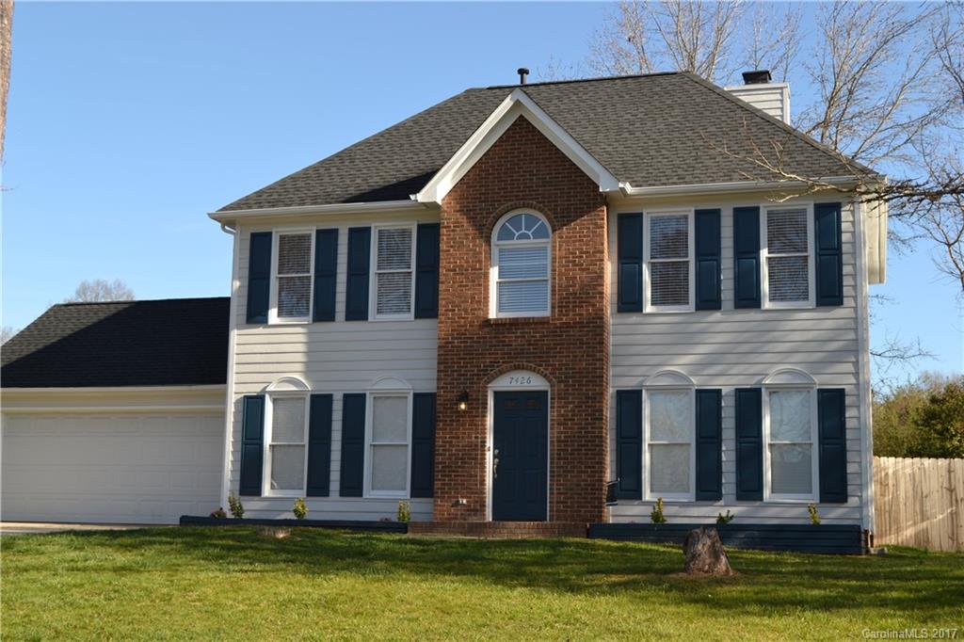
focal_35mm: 48
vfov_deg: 28.1
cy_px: 321
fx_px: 1285
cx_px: 482
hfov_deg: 41.1
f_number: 6.3
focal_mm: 32
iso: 100
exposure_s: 1/160
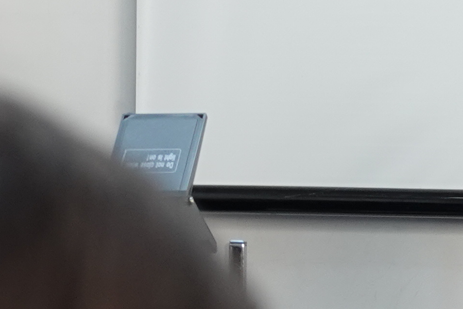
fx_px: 3986
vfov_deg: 4.4
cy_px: 443
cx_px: 665
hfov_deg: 6.6
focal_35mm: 310
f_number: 3.2
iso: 200
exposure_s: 1/15
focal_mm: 19.68
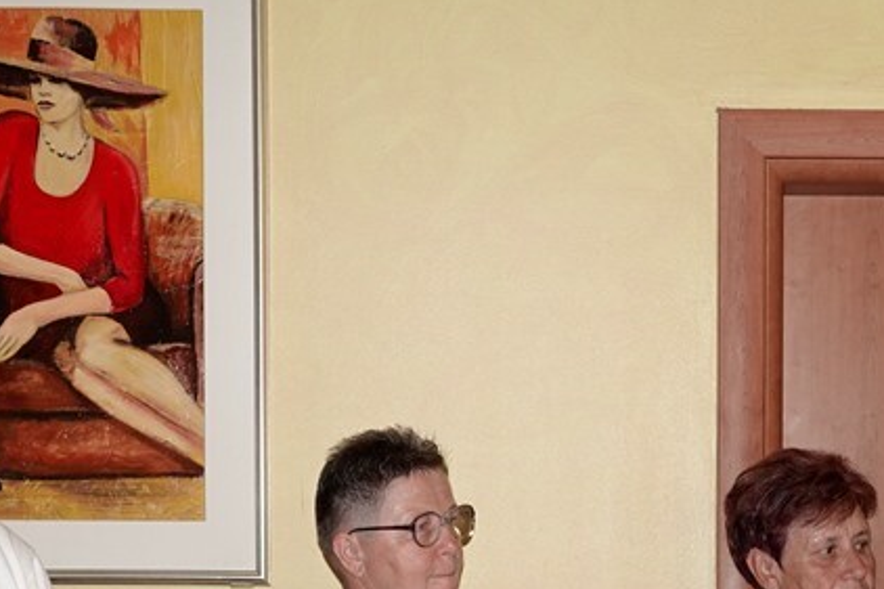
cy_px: 672
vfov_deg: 15.6
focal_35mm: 85
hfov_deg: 23.8
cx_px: 593
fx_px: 2086
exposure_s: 1/40
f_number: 2.8
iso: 400
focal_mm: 12.96
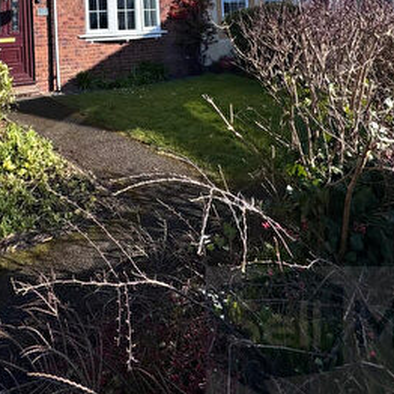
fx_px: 425
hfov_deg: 47.9
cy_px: 8
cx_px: 101
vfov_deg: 43.3
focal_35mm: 33
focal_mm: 2.22
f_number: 2.2
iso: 40
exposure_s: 1/2584
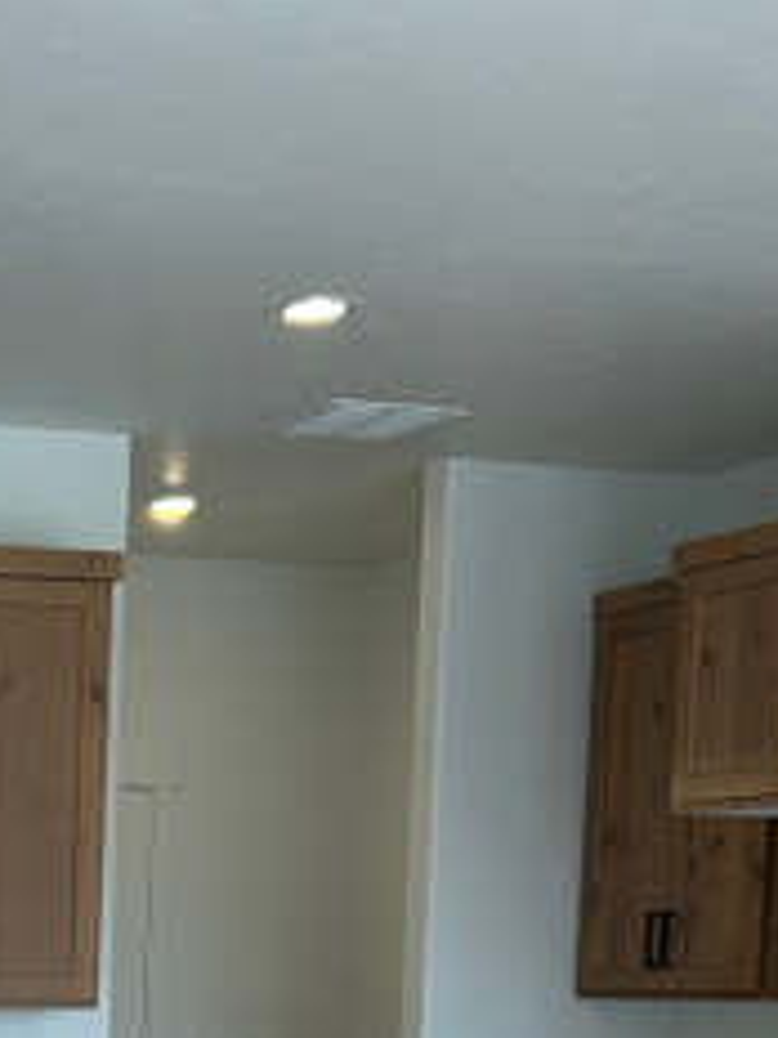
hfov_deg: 16.0
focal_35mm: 86
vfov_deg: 20.9
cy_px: 1311
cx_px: -313
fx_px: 2577
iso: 40
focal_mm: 5.7
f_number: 1.5
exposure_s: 1/205
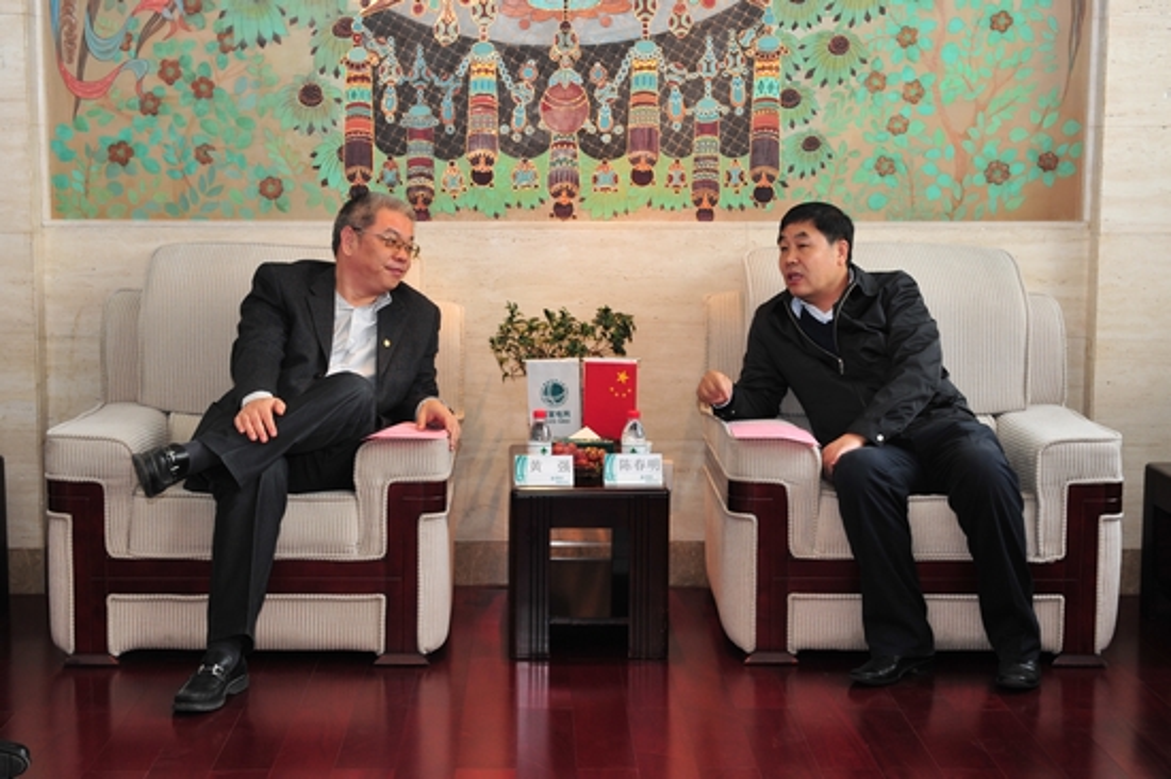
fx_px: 2015
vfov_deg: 21.9
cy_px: 390
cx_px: 586
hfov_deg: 32.4
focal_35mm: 62
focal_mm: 62
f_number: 6.3
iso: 640
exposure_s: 1/60
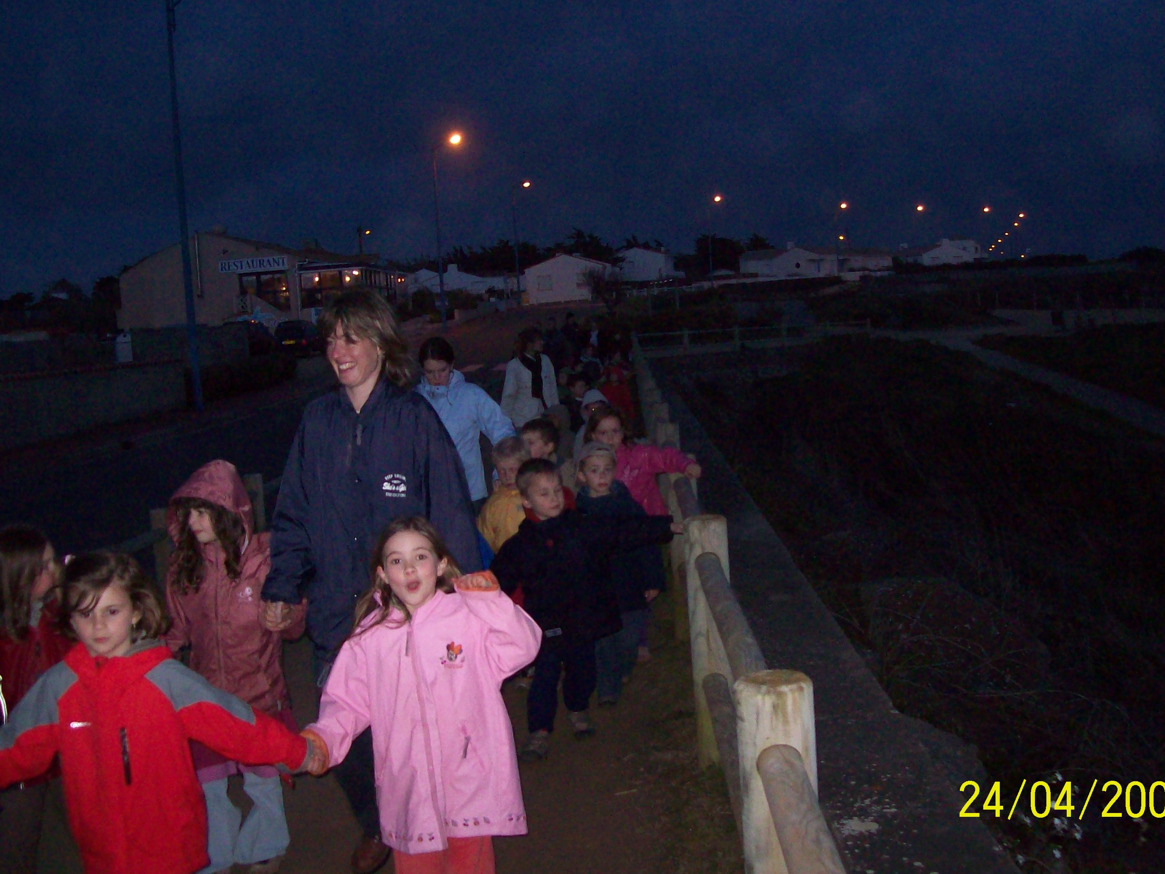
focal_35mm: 40
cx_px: 612
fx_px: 1346
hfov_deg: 46.8
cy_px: 432
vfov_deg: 36.0
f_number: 2.7
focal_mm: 6
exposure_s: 1/64
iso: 200
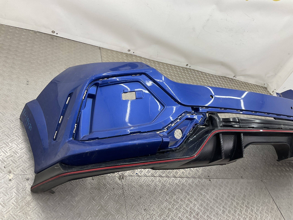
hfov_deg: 61.7
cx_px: 146
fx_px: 245
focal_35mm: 29
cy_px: 110
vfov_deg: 48.2
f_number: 1.8
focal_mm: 3
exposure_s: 1/120
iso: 40
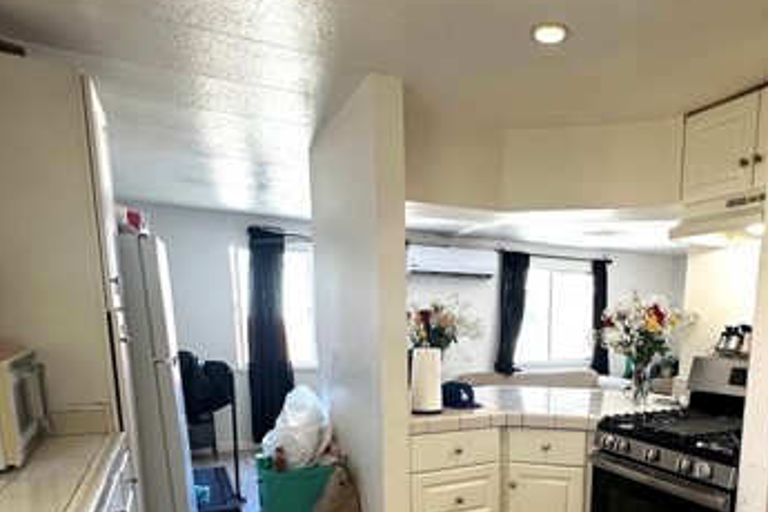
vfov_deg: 44.8
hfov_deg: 65.6
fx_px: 576
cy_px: 432
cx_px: 512
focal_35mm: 27
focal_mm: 2.22
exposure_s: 1/120
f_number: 2.2
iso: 200
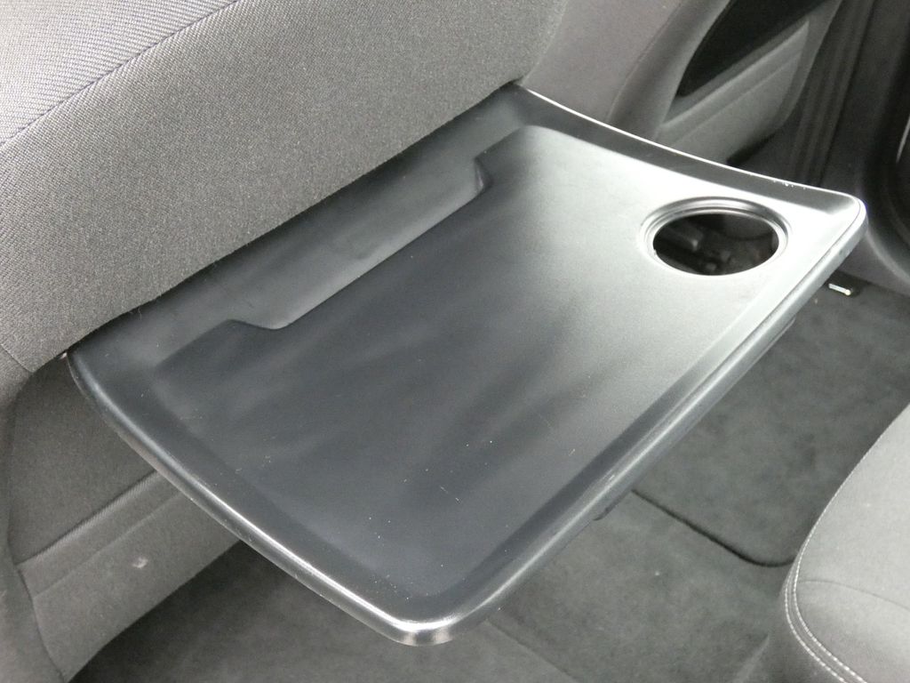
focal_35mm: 43
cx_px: 455
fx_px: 1130
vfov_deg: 33.6
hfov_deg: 43.9
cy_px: 342
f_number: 3.7
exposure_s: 1/80
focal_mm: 7.8
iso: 1600
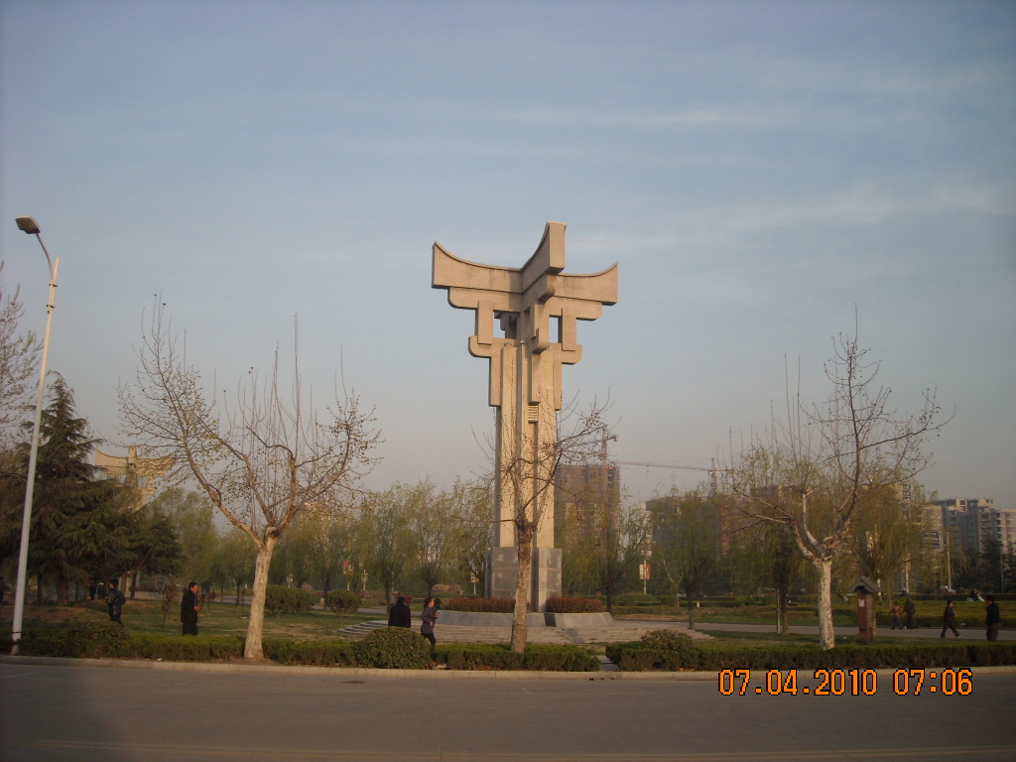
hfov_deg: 52.6
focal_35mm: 35
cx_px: 508
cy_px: 381
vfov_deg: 40.7
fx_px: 1027
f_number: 5.6
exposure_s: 1/168
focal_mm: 5.7
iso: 64
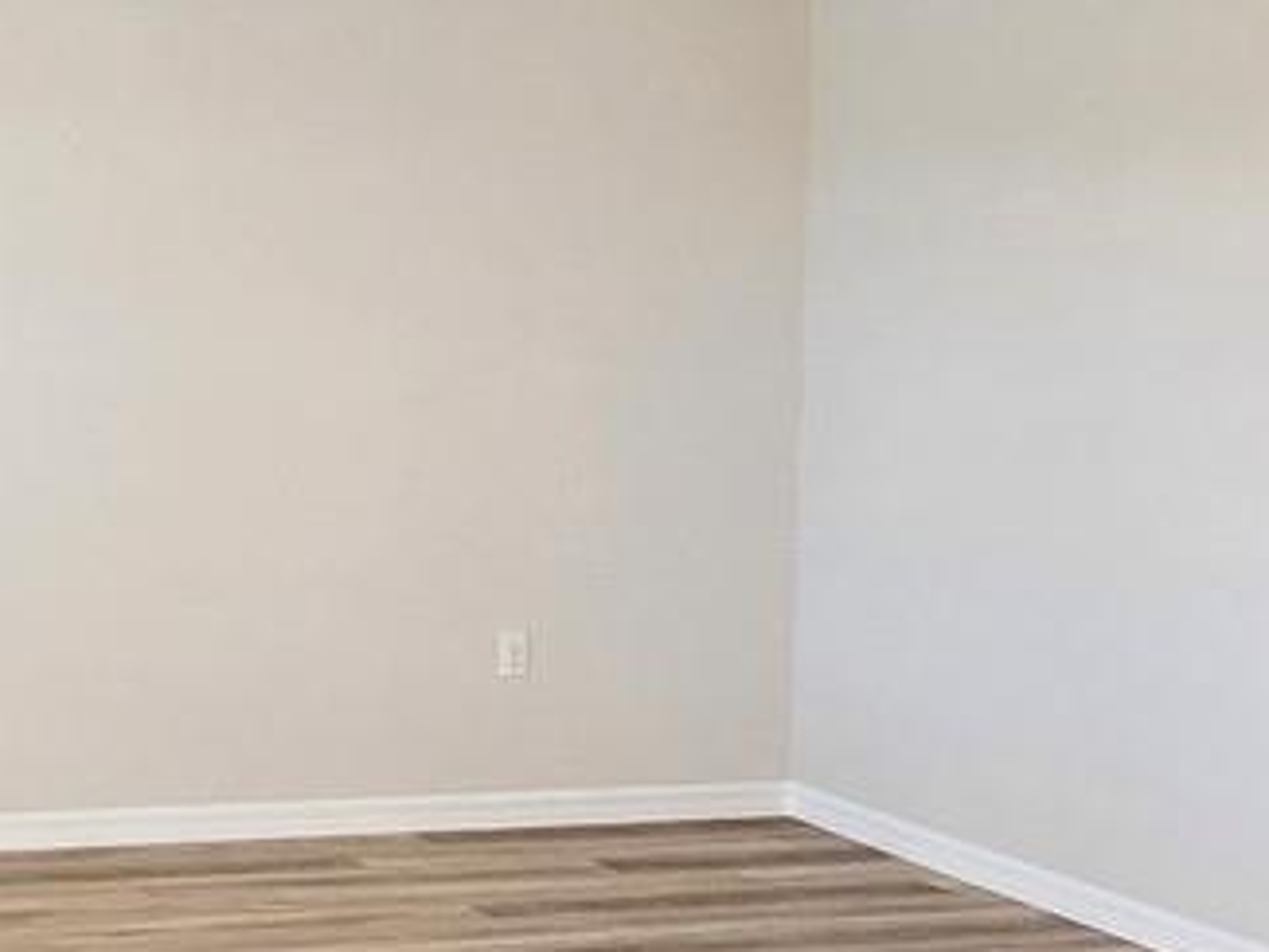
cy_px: 308
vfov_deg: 22.8
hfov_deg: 28.0
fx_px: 2347
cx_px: -70
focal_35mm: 64
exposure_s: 1/60.2
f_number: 2.2
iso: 160
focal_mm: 2.2
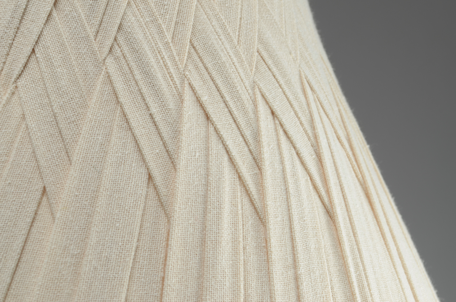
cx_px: 228
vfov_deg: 16.5
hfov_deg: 24.7
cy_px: 151
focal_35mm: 82
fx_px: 1043
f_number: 11
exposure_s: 1/80
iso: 100
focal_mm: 55
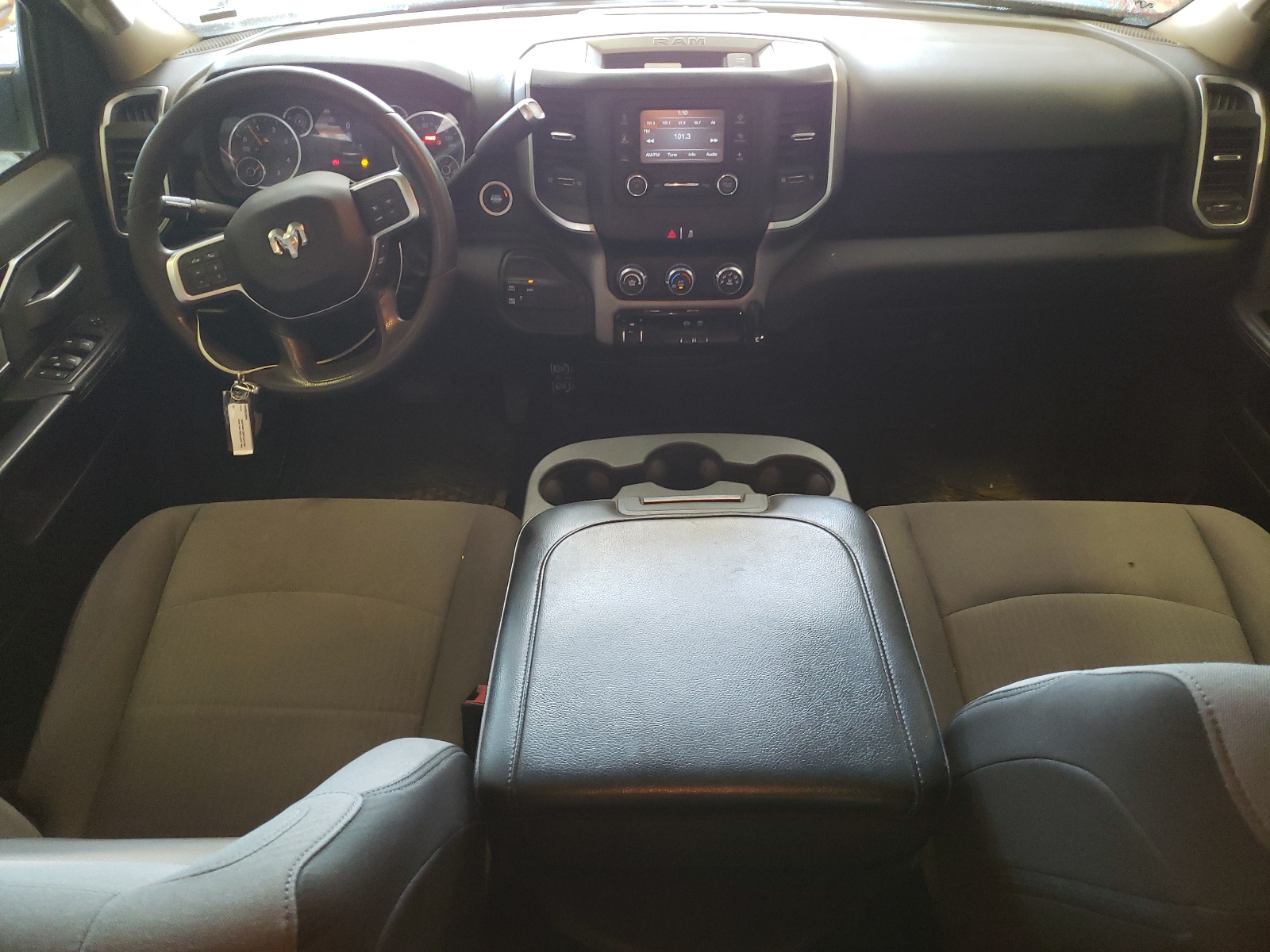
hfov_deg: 67.3
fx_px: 954
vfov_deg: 53.1
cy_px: 476
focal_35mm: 26
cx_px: 635
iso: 292
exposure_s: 1/40
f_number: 1.5
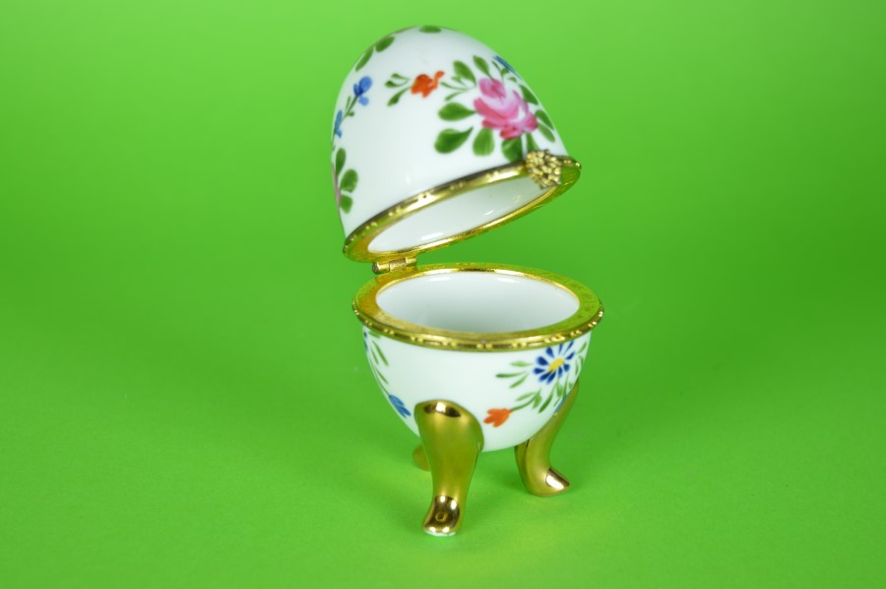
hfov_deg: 36.9
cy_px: 294
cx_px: 443
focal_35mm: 54
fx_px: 1328
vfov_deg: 25.0
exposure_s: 1/125
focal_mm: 36
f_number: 6.3
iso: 100
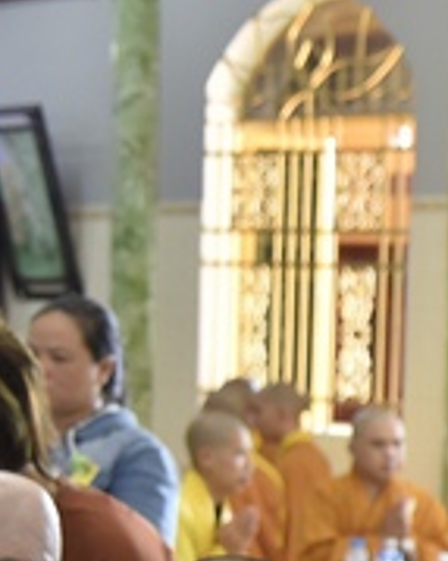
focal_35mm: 136
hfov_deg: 10.2
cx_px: 984
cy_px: 597
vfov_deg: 13.9
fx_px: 2256
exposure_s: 1/60
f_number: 4
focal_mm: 40
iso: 640
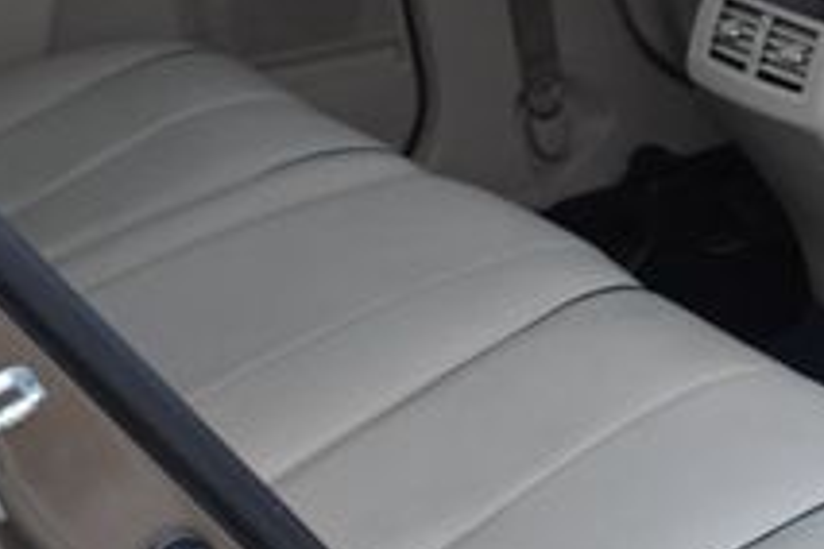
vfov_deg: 12.6
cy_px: 97
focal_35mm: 108
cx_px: 1029
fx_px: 2472
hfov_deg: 17.9
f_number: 7.1
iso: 2500
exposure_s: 1/40
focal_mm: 24
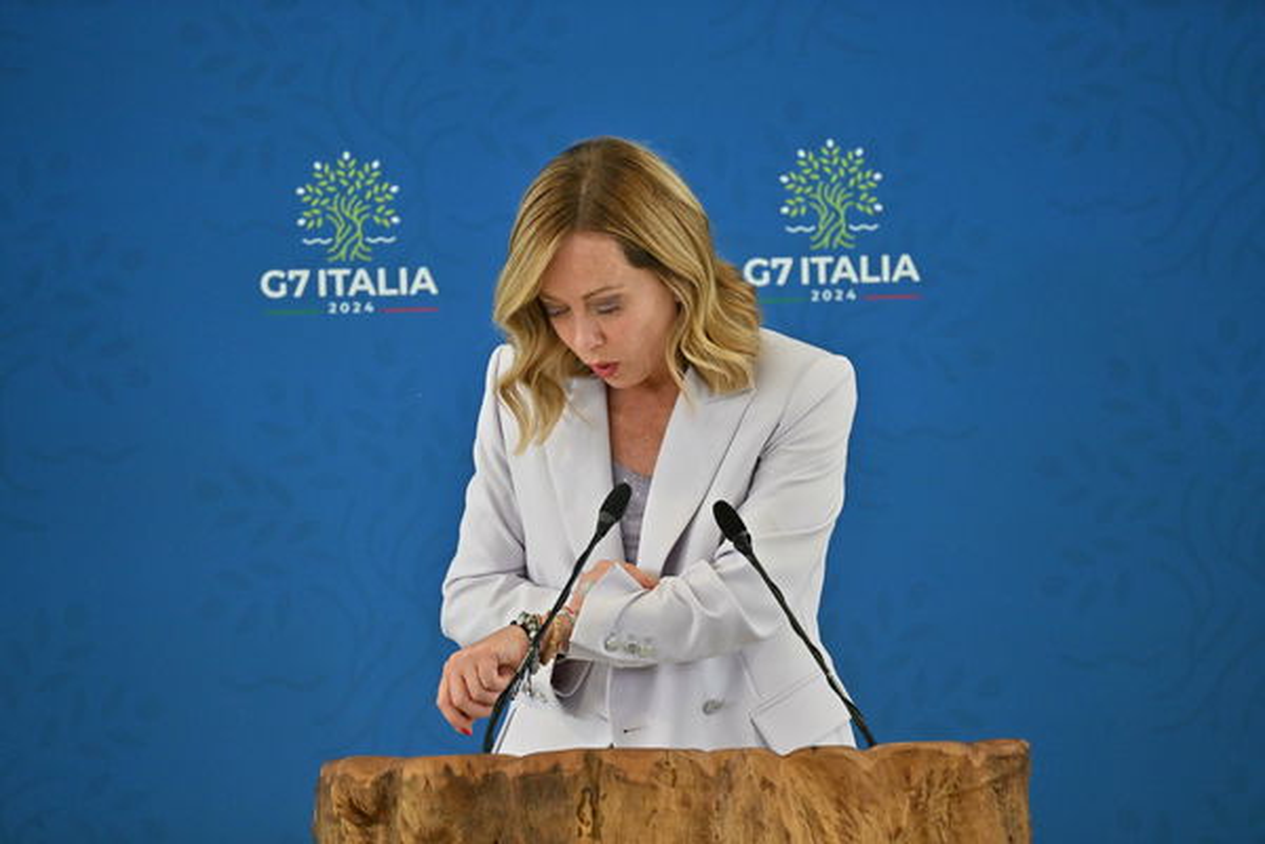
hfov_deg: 5.2
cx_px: 632
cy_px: 422
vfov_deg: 3.4
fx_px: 14054
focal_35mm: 400
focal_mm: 400
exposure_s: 1/500
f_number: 5.6
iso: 1600
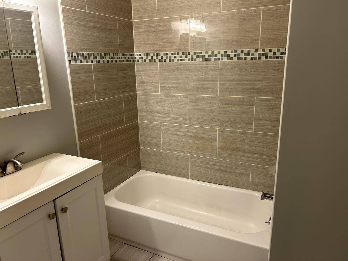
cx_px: 174
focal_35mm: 26
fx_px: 261
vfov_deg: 53.1
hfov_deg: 67.3
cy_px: 130
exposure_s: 1/60
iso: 80
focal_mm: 5.7
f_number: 1.5
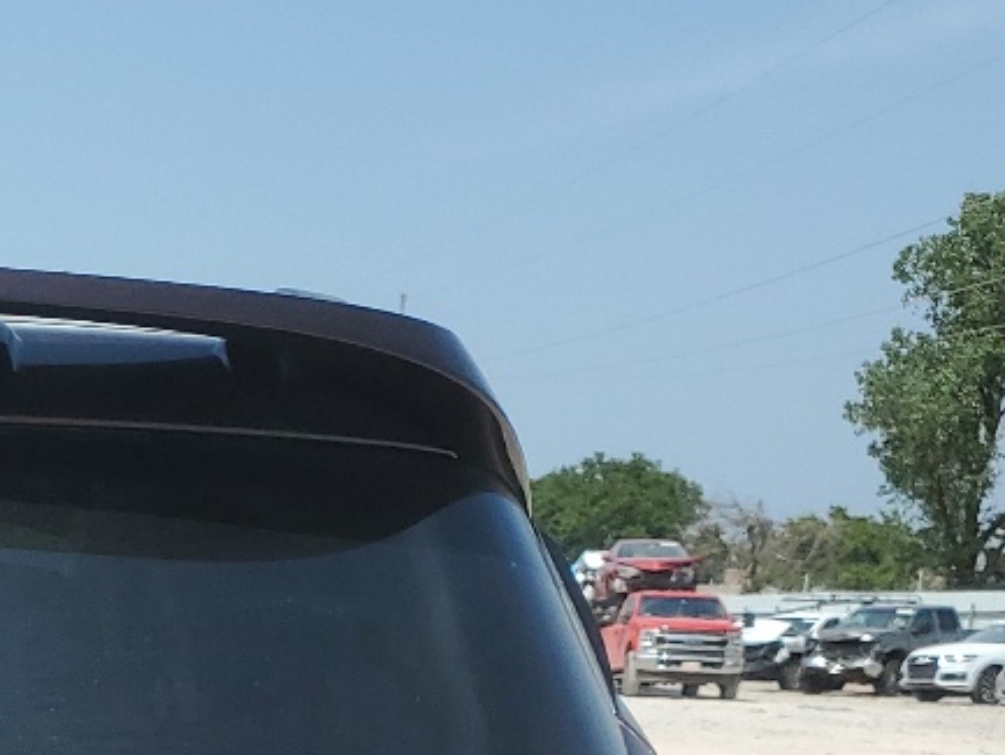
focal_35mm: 96
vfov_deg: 14.0
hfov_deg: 18.8
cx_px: -337
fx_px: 2788
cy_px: 1280
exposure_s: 1/3333
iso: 50
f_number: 1.5
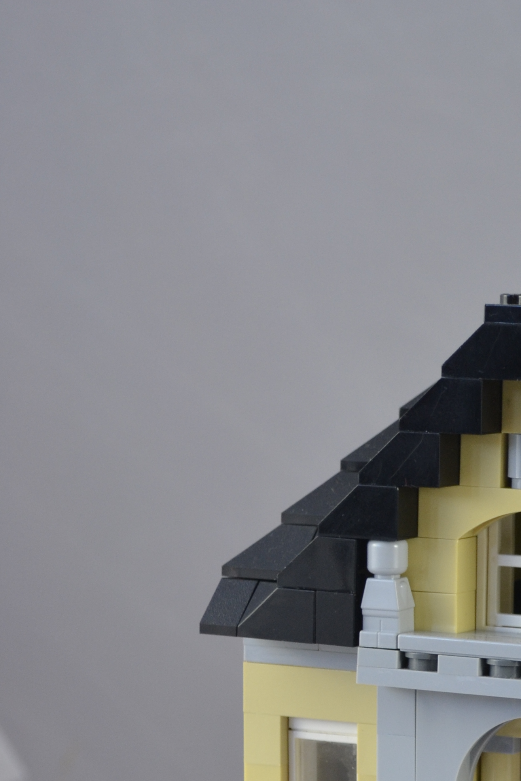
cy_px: 877
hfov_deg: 9.7
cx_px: 601
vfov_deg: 14.3
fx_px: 3038
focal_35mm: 140
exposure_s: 1/30
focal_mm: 40
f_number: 5.3
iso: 400
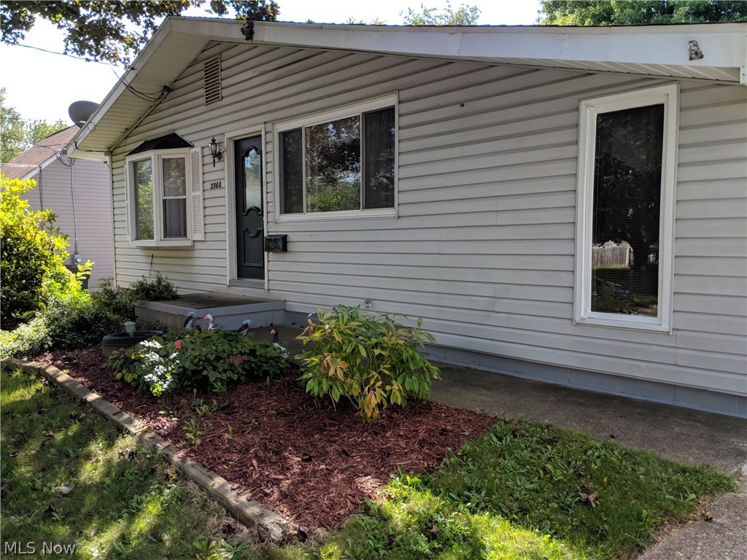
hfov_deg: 65.3
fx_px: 583
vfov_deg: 51.4
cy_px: 280
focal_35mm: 27
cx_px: 374
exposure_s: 1/1949
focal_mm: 4.44
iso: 92
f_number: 1.8
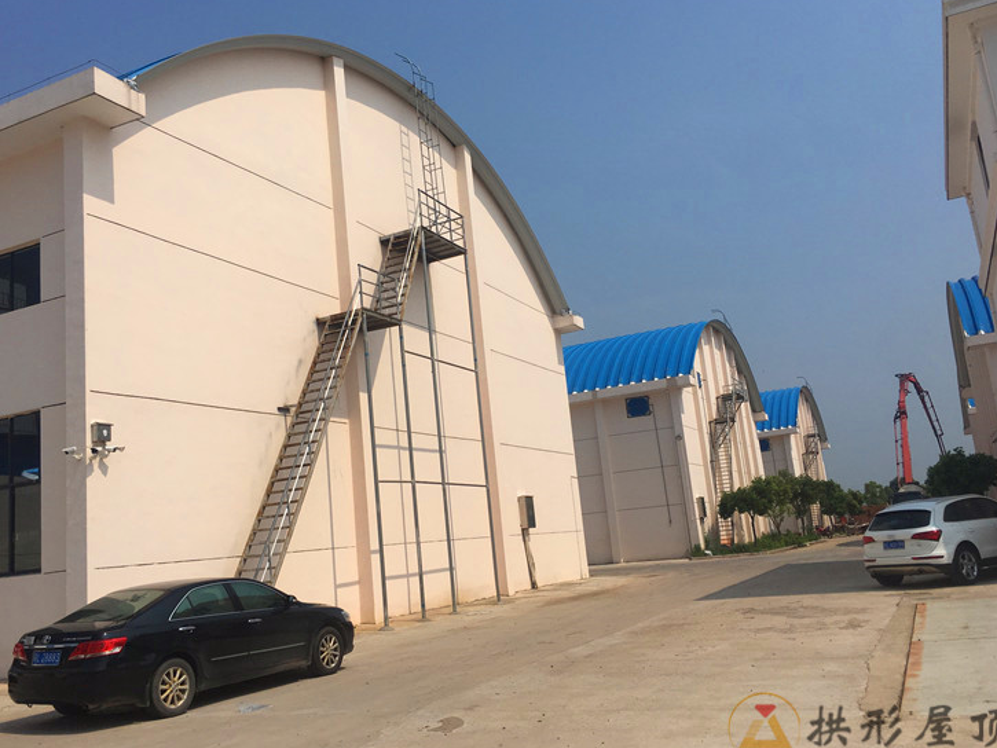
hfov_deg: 56.8
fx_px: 922
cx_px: 473
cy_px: 360
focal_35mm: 32
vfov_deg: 44.2
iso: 25
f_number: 2.2
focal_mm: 4.15
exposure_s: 1/5128
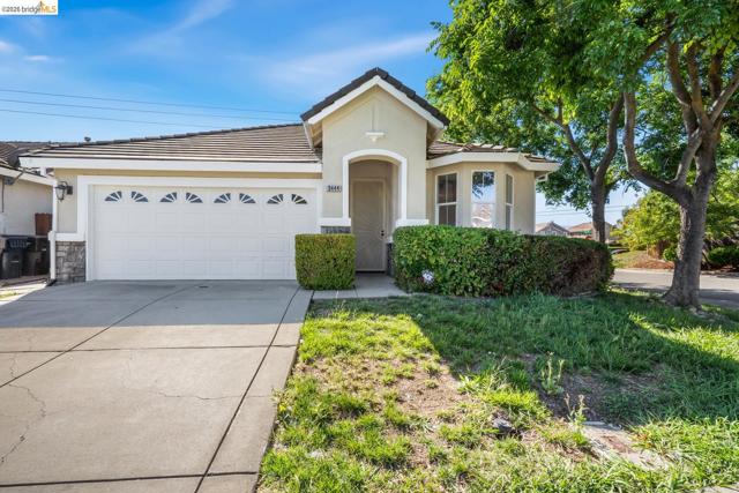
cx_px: 370
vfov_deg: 73.8
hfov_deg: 96.7
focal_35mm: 16
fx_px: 328
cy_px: 246
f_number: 14
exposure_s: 1/160
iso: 400
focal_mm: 16
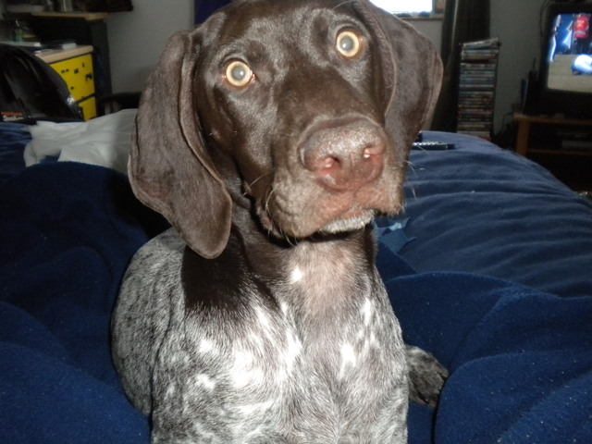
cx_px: 296
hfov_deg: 52.6
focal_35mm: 35
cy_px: 222
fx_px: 599
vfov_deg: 40.7
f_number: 3.1
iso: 400
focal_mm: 6.3
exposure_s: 1/30
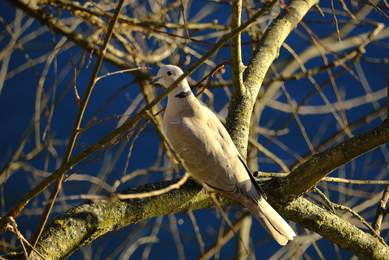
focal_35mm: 450
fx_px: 4862
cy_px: 130
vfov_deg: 3.1
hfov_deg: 4.6
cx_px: 194
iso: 640
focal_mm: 300
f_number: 5.6
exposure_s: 1/500
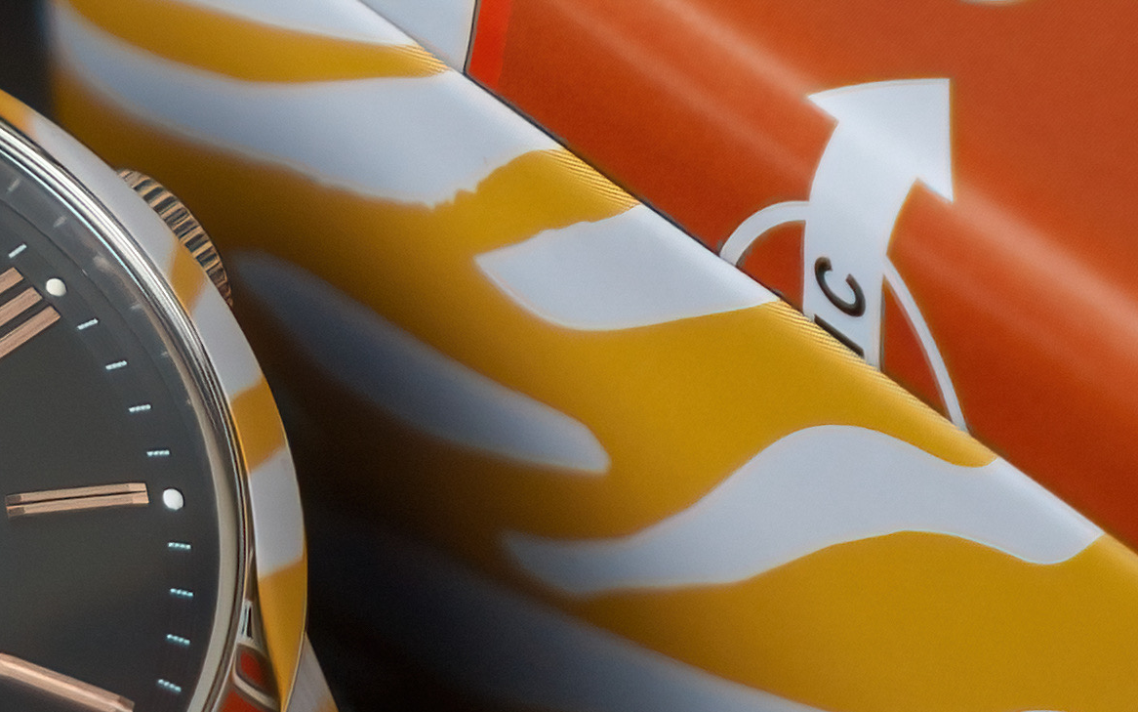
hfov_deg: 4.9
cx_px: -267
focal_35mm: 423
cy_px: 625
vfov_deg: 3.1
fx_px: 13120
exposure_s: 1/60
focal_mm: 70
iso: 160
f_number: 4
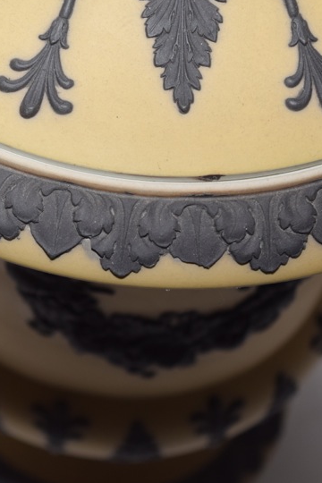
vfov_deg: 13.4
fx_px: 2052
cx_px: -9
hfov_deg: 8.9
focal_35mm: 153
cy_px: 203
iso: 180
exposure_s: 1/60
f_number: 5.6
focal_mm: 55
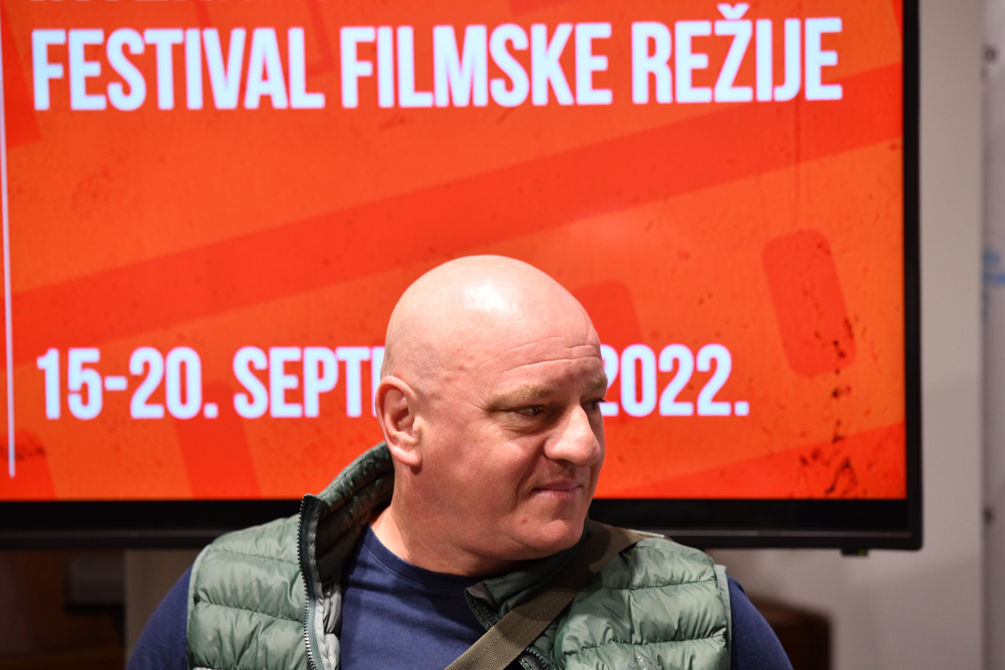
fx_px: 4745
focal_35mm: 170
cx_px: 502
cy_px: 335
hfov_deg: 12.1
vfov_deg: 8.1
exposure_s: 1/160
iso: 1250
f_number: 5.6
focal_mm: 170
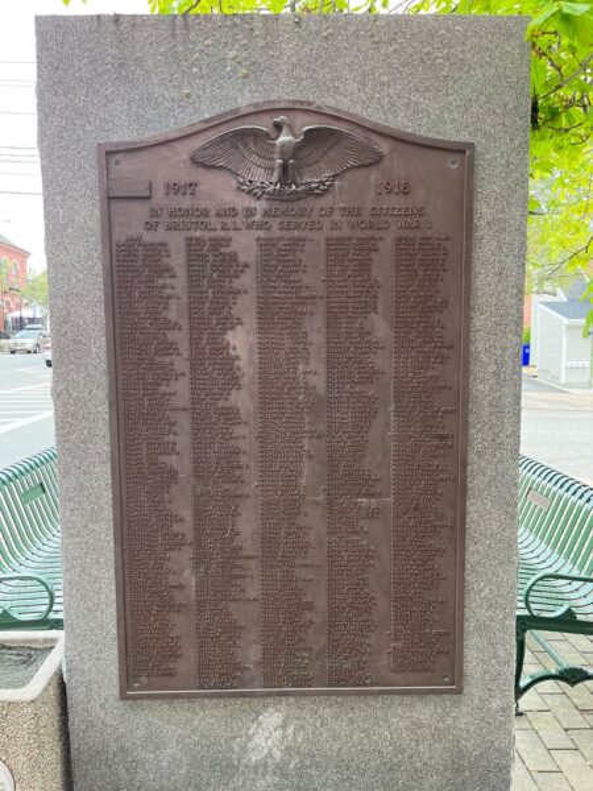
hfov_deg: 53.1
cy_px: 396
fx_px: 594
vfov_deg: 67.3
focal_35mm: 26
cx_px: 296
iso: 100
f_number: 1.6
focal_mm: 5.1
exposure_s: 1/121
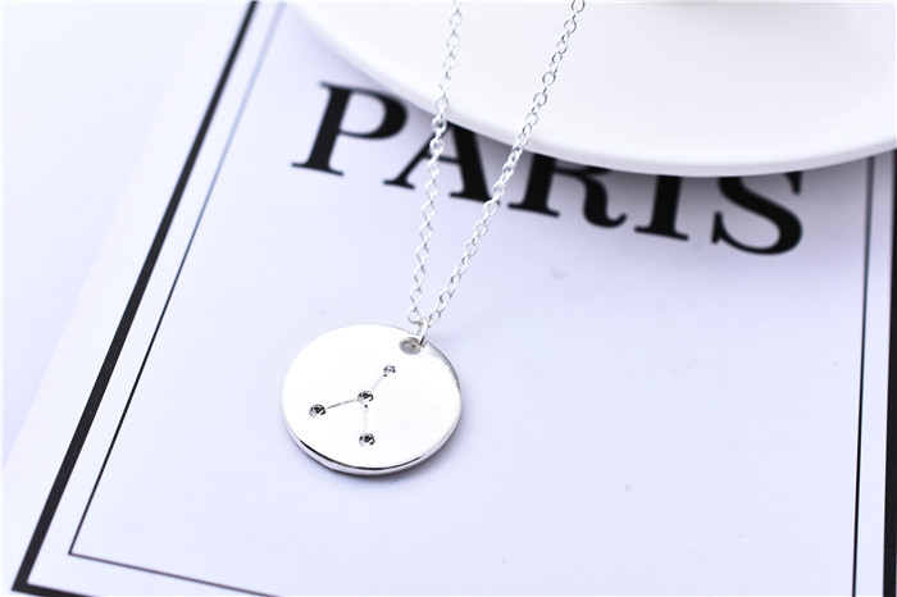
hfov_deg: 33.4
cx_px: 448
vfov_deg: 22.6
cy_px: 298
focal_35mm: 60
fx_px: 1494
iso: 125
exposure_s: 1/160
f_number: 7.1
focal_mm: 40
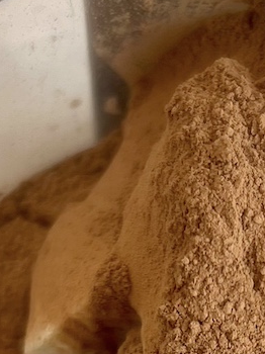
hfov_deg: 12.4
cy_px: 476
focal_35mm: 119
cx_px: 231
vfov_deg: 15.6
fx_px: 1216
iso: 40
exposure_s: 1/121
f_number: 1.5
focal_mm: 5.7
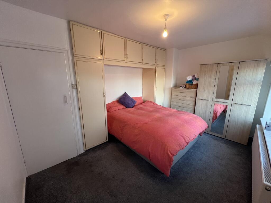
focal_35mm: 13
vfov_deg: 89.9
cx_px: 136
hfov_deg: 106.2
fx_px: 102
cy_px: 102
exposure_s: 1/100
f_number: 1.8
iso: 200
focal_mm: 1.57
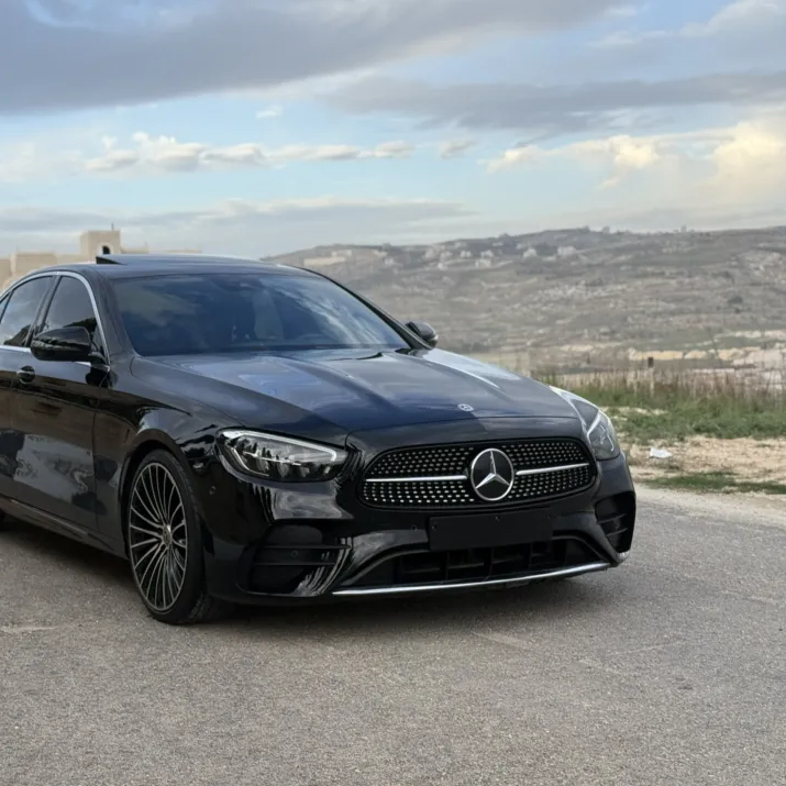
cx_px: 277
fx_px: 1464
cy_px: 395
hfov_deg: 29.9
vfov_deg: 30.0
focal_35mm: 57
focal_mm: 6.76
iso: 64
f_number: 1.78
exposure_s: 1/1116
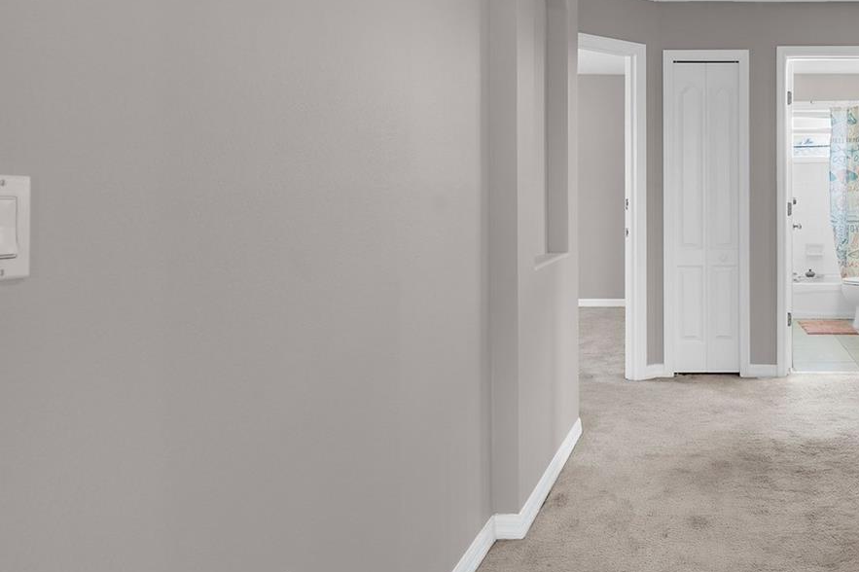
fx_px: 692
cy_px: 201
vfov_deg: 44.4
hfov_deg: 57.4
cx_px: 724
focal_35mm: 29
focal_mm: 16
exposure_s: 1/3
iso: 400
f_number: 8
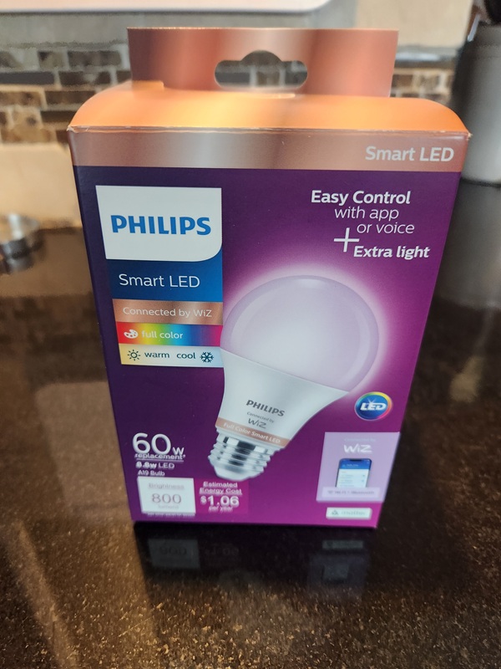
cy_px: 334
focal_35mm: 23
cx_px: 250
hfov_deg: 58.9
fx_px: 444
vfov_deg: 73.9
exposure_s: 1/120
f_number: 1.8
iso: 640
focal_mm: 5.4
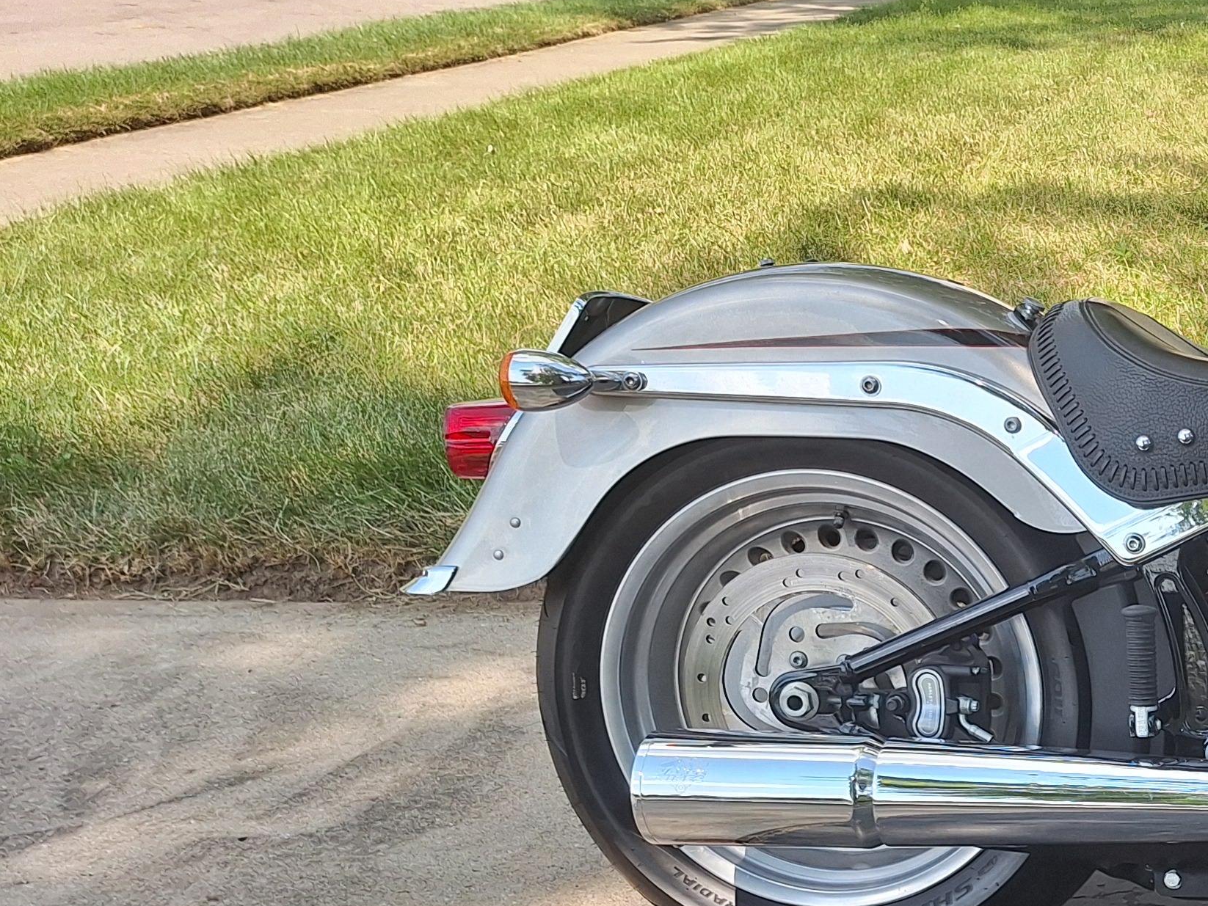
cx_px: 1496
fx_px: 1989
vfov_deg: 25.1
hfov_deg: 28.7
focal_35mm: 57
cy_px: 766
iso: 40
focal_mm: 5.54
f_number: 1.8
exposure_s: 1/1029
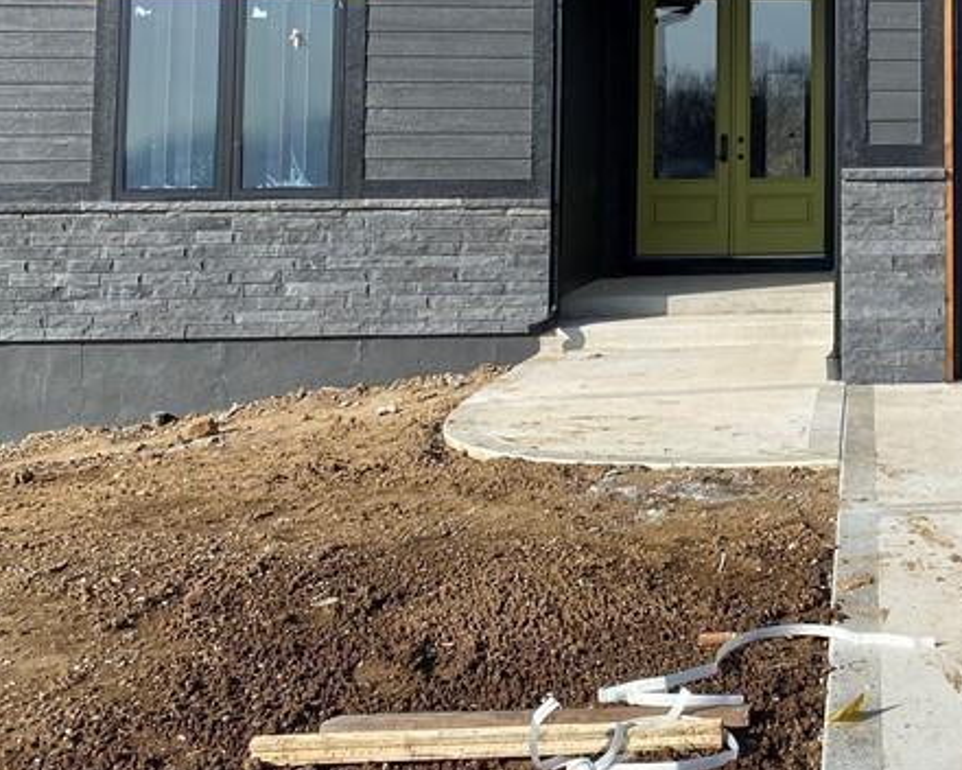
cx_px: 1047
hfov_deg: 29.0
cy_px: 46
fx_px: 1680
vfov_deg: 24.9
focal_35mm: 59
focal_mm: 4.25
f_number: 1.8
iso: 32
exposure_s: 1/2358
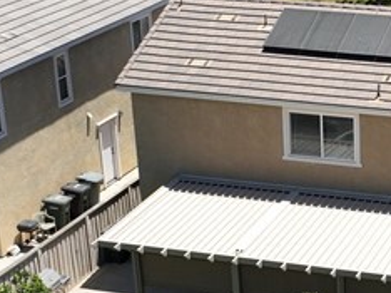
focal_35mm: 105
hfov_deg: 18.0
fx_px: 1185
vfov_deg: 14.0
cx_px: 436
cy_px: 234
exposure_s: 1/2000
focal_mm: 12.29
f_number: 2.8
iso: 110
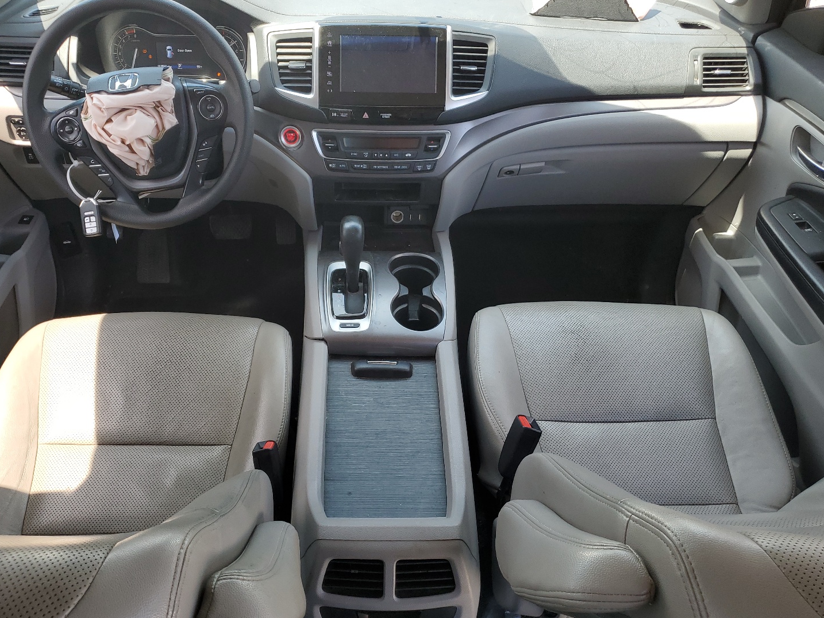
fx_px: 690
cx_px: 371
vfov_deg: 48.2
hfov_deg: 61.5
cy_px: 323
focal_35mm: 29
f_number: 1.5
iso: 50
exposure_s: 1/250
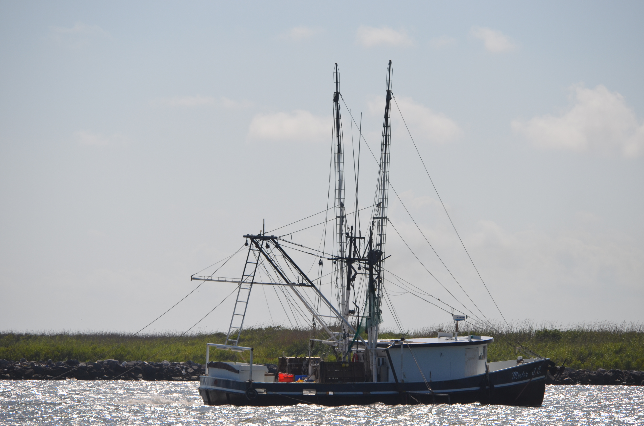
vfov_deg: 5.5
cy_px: 213
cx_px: 322
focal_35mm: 248
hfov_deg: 8.3
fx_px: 4418
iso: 220
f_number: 8
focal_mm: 165
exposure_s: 1/2000
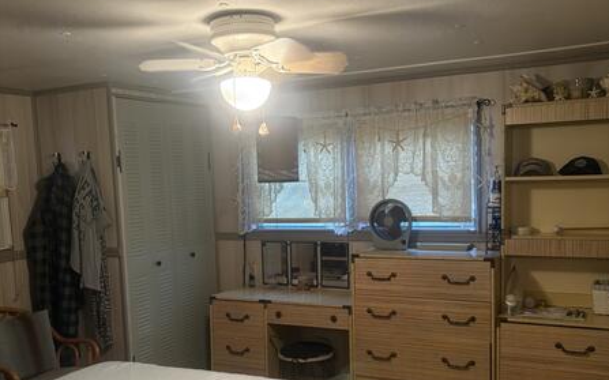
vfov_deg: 34.3
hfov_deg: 52.8
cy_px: 234
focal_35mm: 37
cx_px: 304
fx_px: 614
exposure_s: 1/60
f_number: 1.6
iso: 250
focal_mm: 5.96
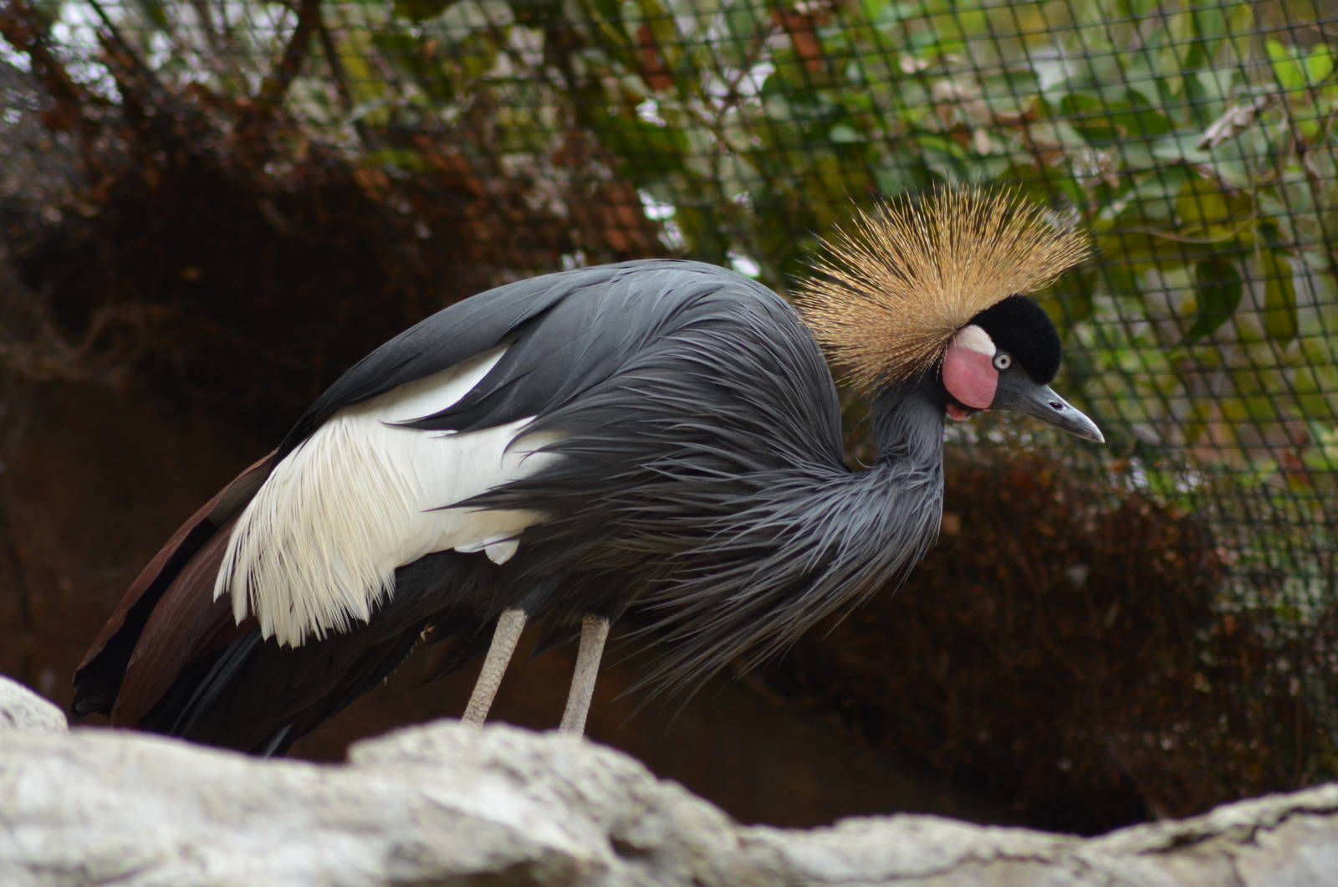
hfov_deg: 4.6
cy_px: 444
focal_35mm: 450
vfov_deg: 3.0
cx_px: 669
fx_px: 16692
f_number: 5.6
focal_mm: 300
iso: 800
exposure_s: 1/800
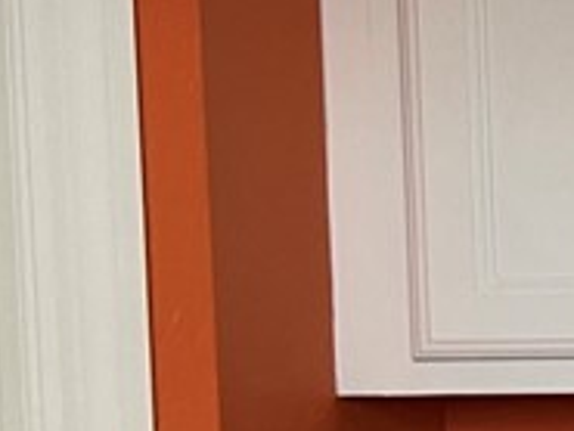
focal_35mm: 144
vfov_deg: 10.3
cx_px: 1452
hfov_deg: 11.1
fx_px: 2389
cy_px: 273
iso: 160
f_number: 1.5
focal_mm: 5.7
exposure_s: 1/60
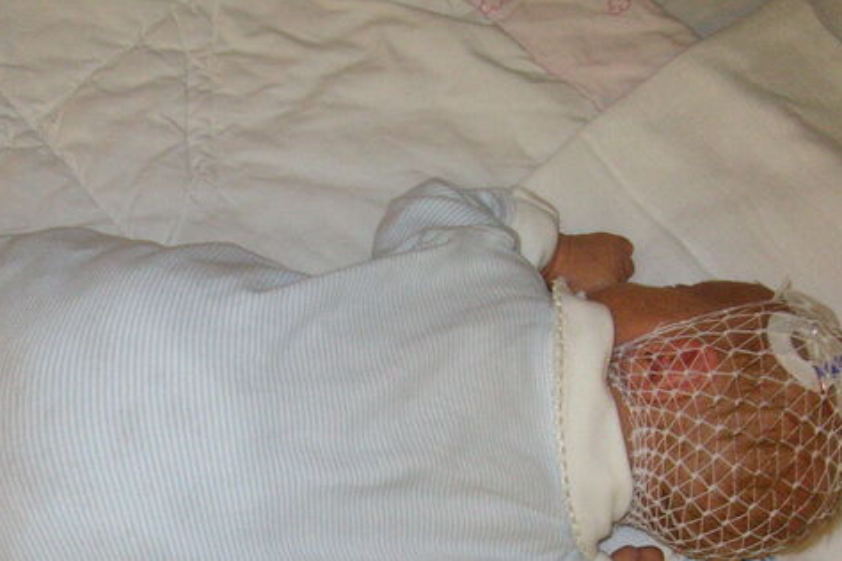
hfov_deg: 30.8
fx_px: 1520
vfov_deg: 20.5
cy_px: 502
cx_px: 320
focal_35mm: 65
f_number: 2.8
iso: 160
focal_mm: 6.1
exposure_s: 1/45
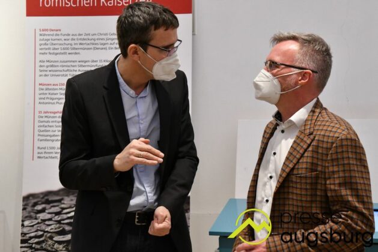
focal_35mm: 72
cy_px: 126
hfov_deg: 28.1
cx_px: 189
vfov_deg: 18.9
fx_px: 756
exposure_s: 1/100
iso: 5000
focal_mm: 48
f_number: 8
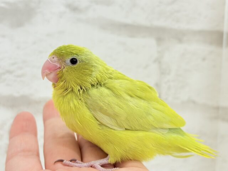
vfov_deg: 28.0
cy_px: 86
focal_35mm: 52
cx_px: 114
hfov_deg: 36.8
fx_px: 343
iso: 40
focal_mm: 5.96
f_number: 1.6
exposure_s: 1/50
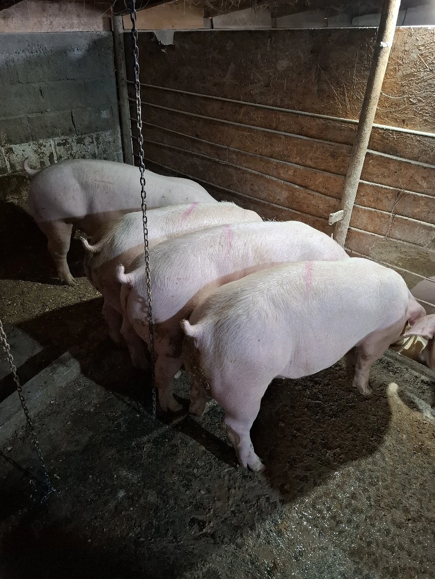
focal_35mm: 23
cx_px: 218
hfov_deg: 58.9
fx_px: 385
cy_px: 290
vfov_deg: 73.9
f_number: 1.8
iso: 500
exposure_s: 1/25
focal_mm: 5.54
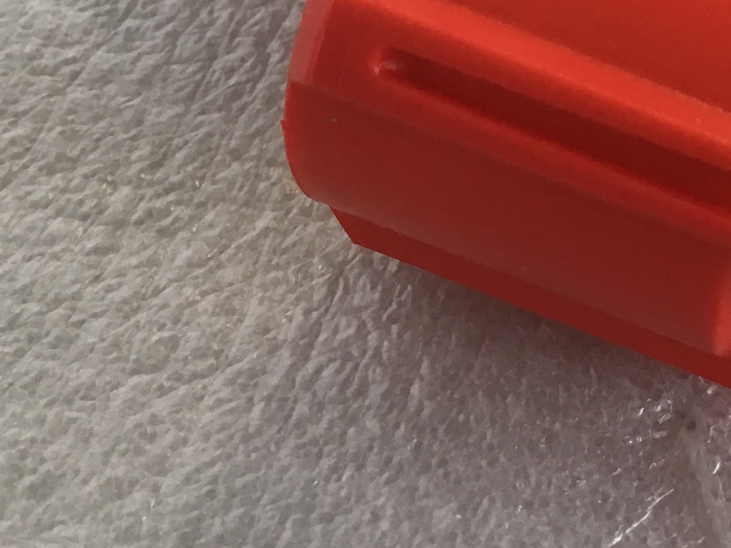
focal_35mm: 88
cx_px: 888
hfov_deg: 20.7
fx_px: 1858
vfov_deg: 15.6
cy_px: -238
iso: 50
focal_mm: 4.15
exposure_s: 1/33
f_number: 2.2
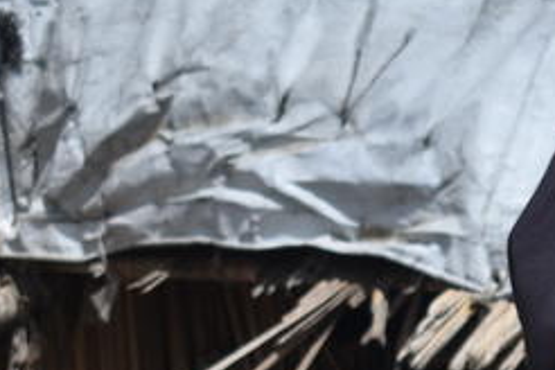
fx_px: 4054
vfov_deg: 5.2
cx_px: 1221
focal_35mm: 263
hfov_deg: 7.4
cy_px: 620
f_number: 4.8
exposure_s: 1/1250
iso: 100
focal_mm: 36
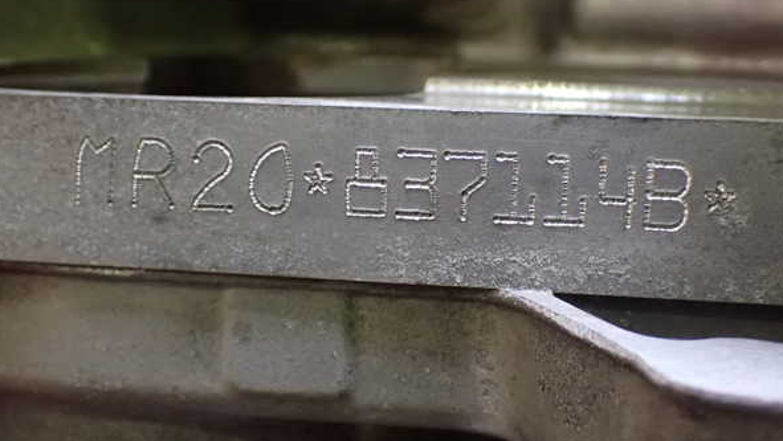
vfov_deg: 28.4
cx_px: 392
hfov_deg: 48.3
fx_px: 872
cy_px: 204
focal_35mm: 42
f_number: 2.7
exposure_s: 1/40
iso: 1250
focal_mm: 6.83
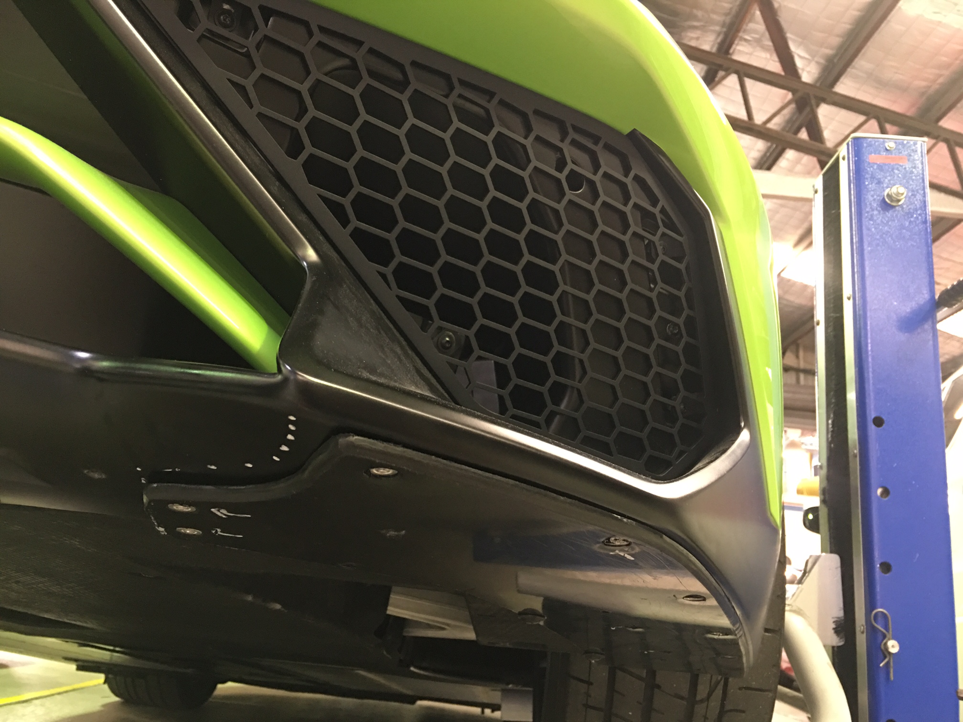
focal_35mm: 29
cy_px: 361
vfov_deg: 48.2
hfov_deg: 61.7
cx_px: 482
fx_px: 807
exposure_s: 1/8
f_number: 2.2
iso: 100
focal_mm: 4.15
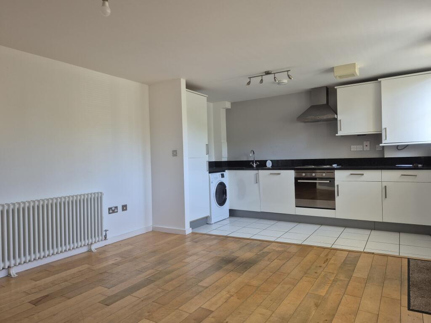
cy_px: 162
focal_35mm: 23
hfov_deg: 73.9
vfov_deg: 58.9
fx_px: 286
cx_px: 216
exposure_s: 1/100
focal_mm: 5.4
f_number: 1.8
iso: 125
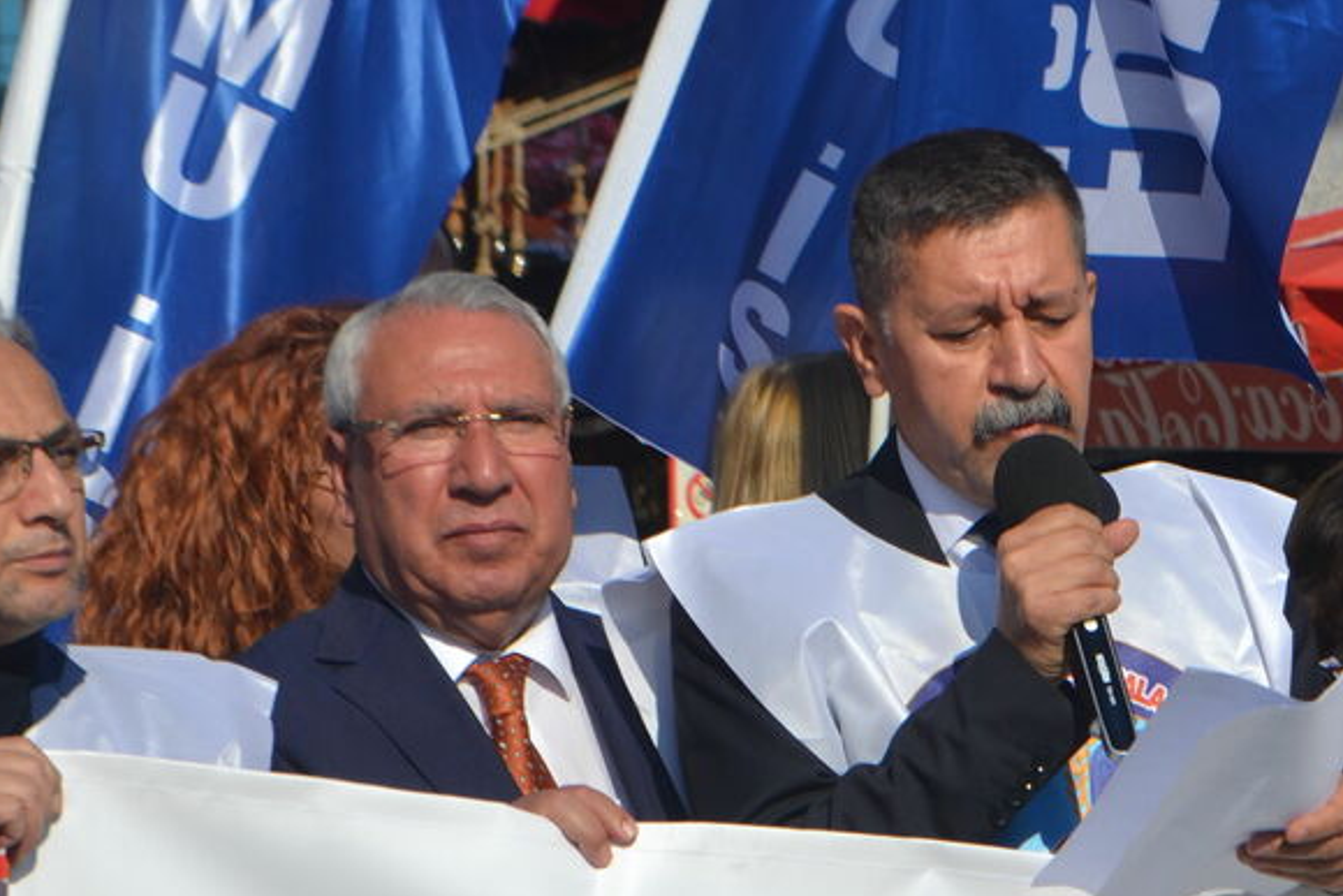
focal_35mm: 182
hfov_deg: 11.2
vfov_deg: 7.5
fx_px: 6795
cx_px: 1234
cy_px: 485
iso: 100
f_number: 9
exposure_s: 1/320
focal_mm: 55
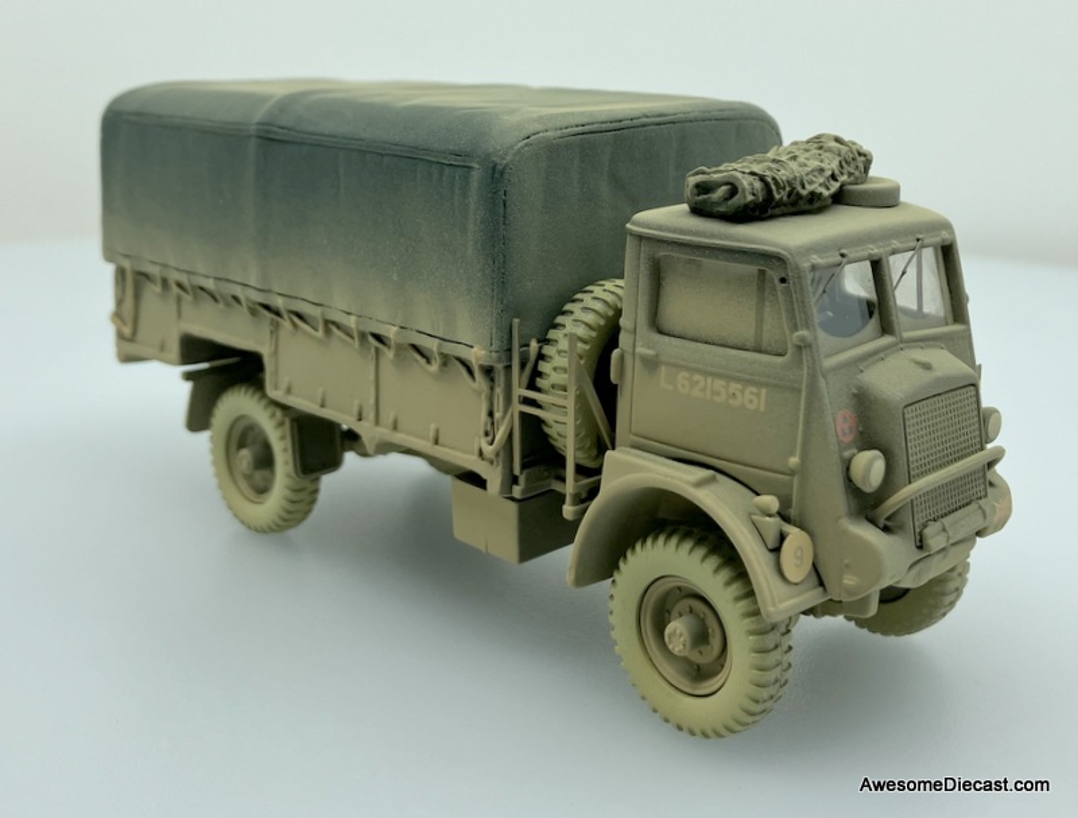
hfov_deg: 63.2
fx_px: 876
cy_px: 409
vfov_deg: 50.1
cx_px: 539
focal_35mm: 28
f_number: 1.8
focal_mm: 3.99
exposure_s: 1/368
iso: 32
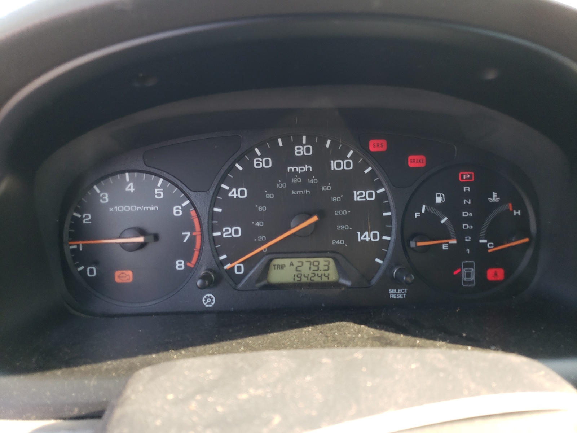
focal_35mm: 26
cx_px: 288
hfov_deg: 67.3
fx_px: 433
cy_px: 216
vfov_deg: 53.1
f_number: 1.5
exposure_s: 1/132
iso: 50
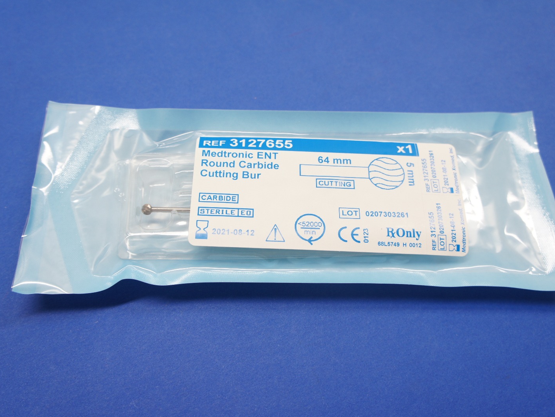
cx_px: 282
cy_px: 209
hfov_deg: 51.3
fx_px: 577
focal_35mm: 36
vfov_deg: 39.7
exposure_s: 1/50
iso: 200
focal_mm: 22
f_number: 4.5
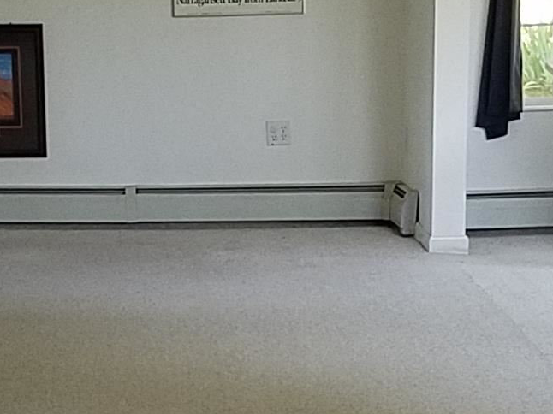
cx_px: 162
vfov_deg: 12.6
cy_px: 395
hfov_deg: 16.9
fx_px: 1852
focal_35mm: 116
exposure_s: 1/60
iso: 125
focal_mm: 4.2
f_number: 1.7
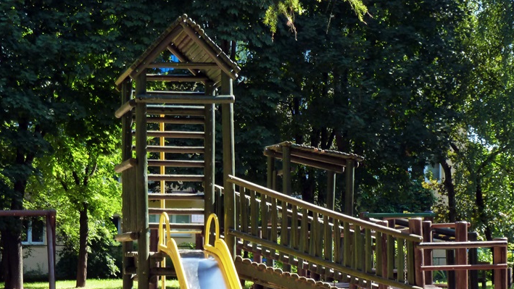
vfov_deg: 16.1
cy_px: 188
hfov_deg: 28.2
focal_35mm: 75
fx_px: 1022
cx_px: 252
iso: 160
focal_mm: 10.9
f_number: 4.5
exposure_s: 1/80
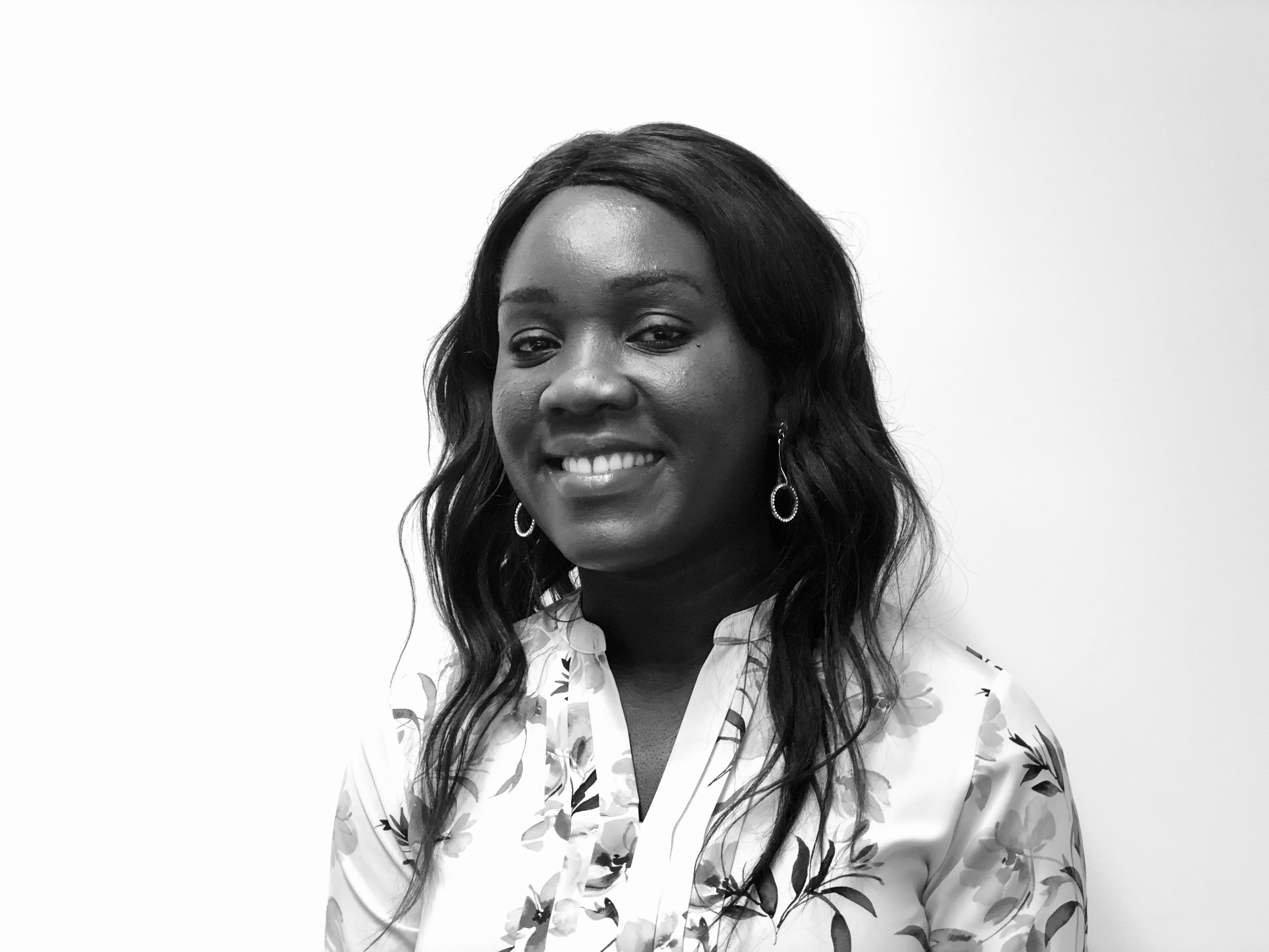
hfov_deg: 33.8
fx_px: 2090
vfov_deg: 25.7
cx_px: 634
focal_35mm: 57
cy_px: 476
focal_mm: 6.6
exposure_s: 1/30
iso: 200
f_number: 2.8
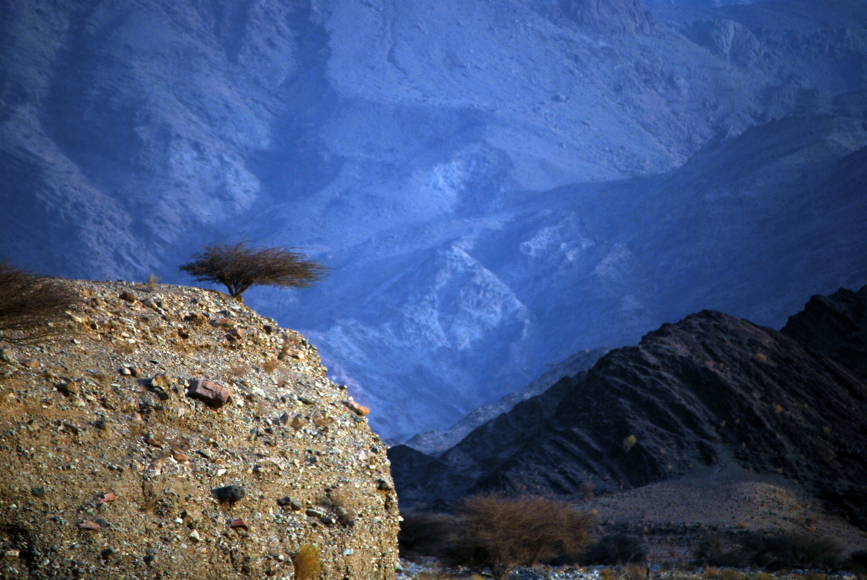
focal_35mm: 300
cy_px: 290
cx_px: 434
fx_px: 7233
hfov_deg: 6.9
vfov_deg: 4.6
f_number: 5.6
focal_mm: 200
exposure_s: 1/640
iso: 100
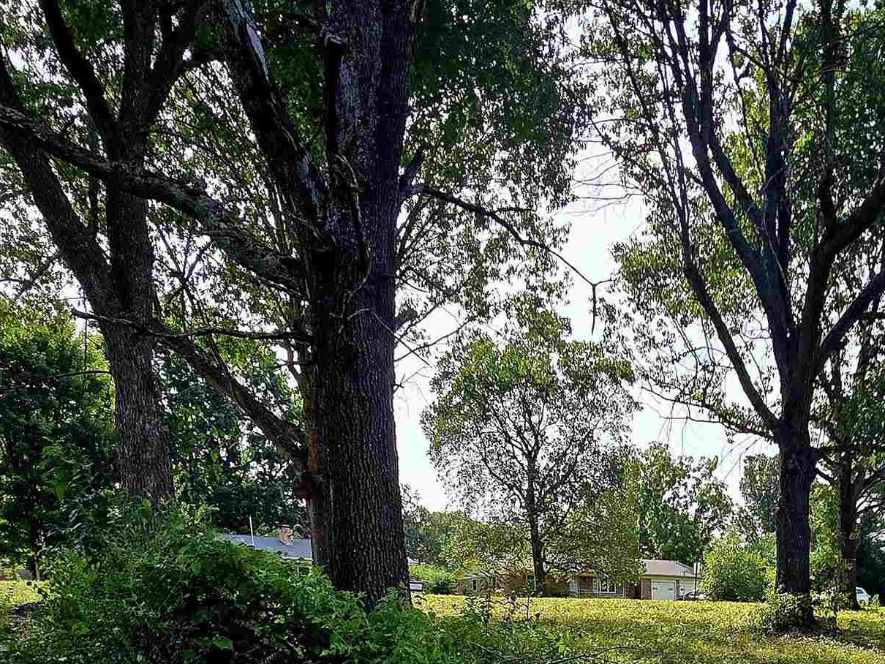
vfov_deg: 36.1
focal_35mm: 33
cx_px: 674
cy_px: 739
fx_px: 844
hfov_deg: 52.6
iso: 50
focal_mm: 2.2
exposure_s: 1/1250
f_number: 2.2
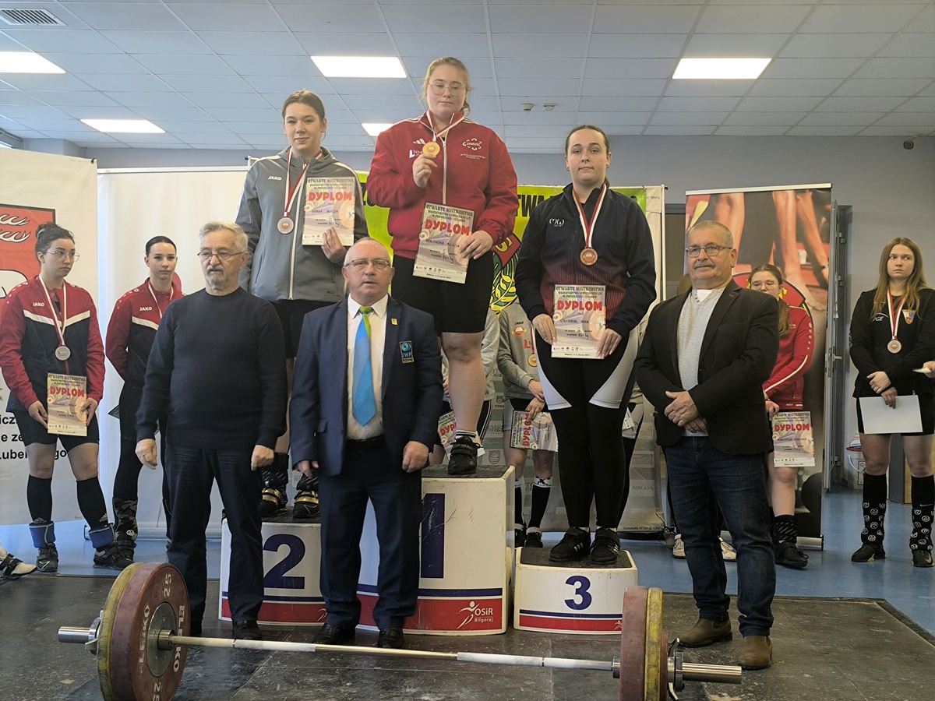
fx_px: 1242
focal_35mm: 46
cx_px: 468
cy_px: 350
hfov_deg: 41.2
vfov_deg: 31.5
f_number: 1.65
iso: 250
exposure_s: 1/100
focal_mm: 6.14
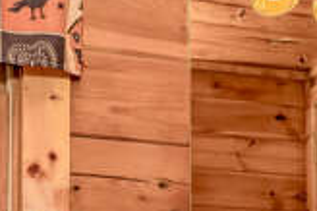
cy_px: 302
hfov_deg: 26.4
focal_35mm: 75
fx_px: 660
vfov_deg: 16.7
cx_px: 261
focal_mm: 16
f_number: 8
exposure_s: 1/200
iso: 800
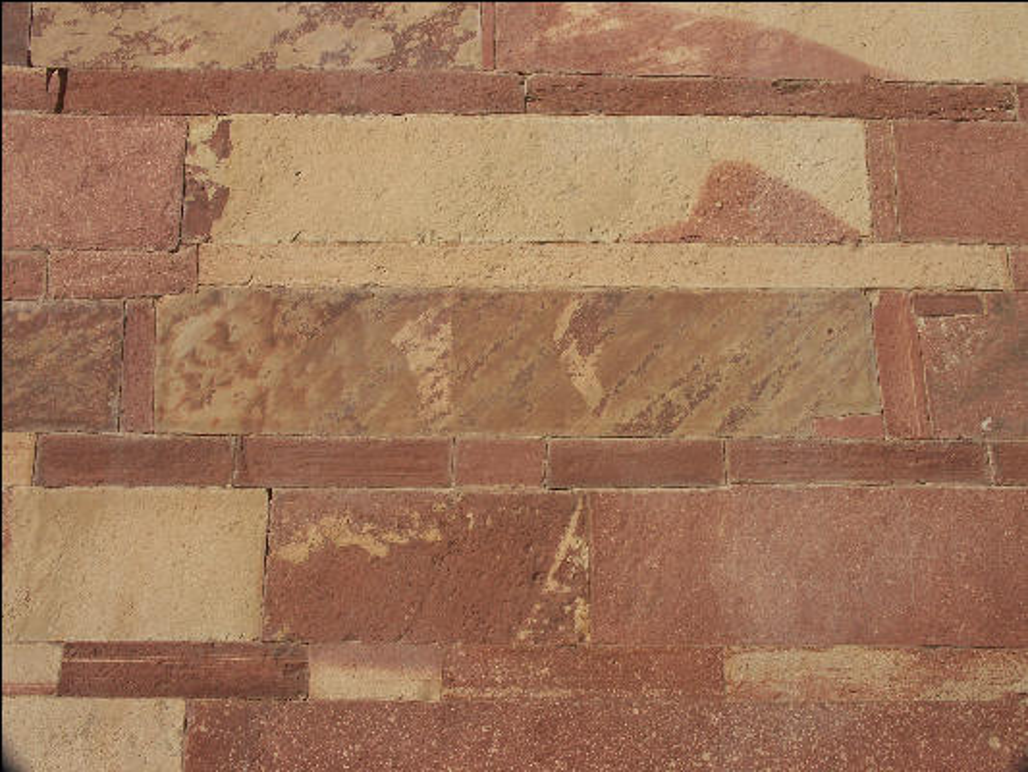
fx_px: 980
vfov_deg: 43.0
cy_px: 386
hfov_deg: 55.3
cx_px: 514
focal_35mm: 33
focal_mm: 8.5
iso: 100
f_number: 9
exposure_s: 1/500
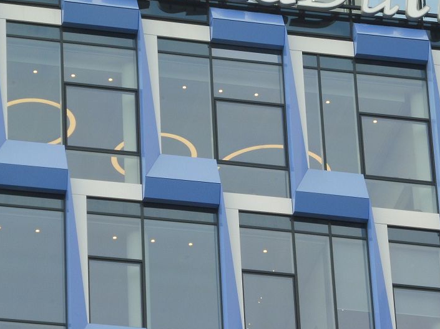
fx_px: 3951
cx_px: 258
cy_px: 93
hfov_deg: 6.4
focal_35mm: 311
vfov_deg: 4.8
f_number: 7.1
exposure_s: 1/125
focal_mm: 38.2
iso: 100
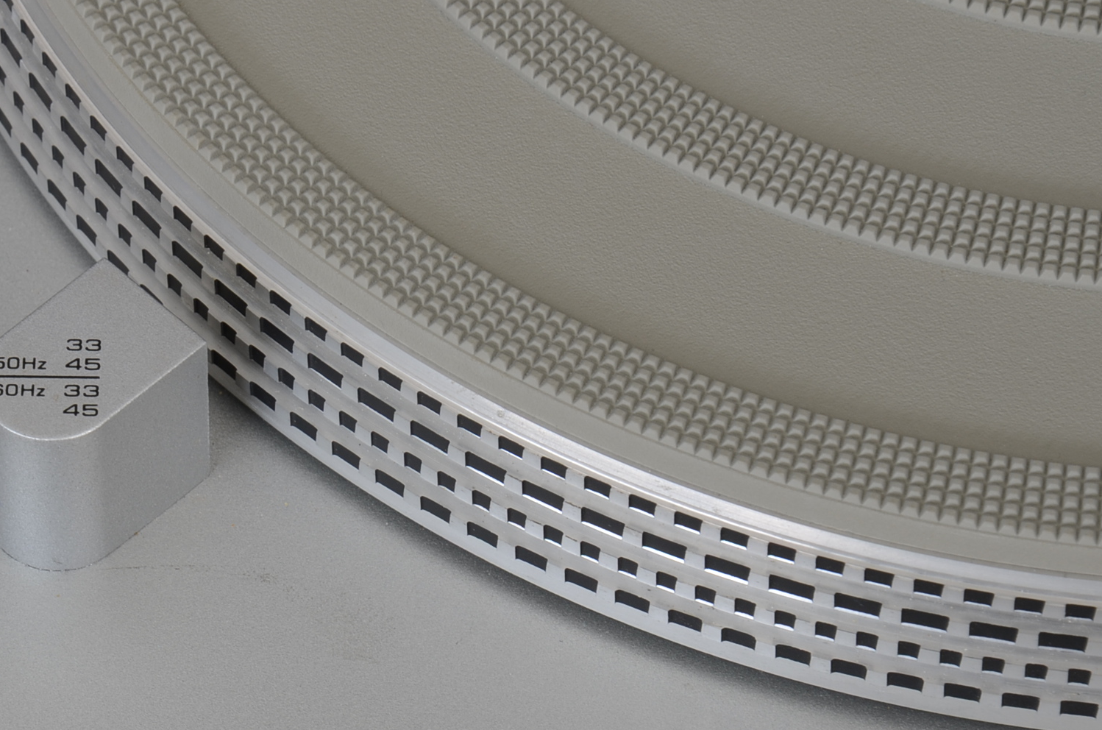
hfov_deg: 9.1
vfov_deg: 6.0
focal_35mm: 227
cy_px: 480
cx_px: 334
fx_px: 6934
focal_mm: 92
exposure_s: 1/160
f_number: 13
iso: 125
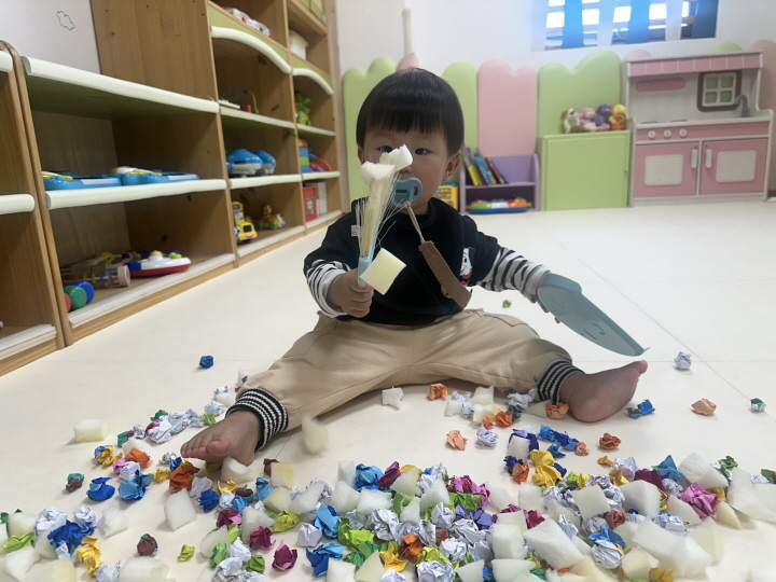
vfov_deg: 56.8
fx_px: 538
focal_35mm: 24
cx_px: 388
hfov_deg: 71.6
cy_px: 291
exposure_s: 1/120
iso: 100
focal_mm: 6.86
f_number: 1.78
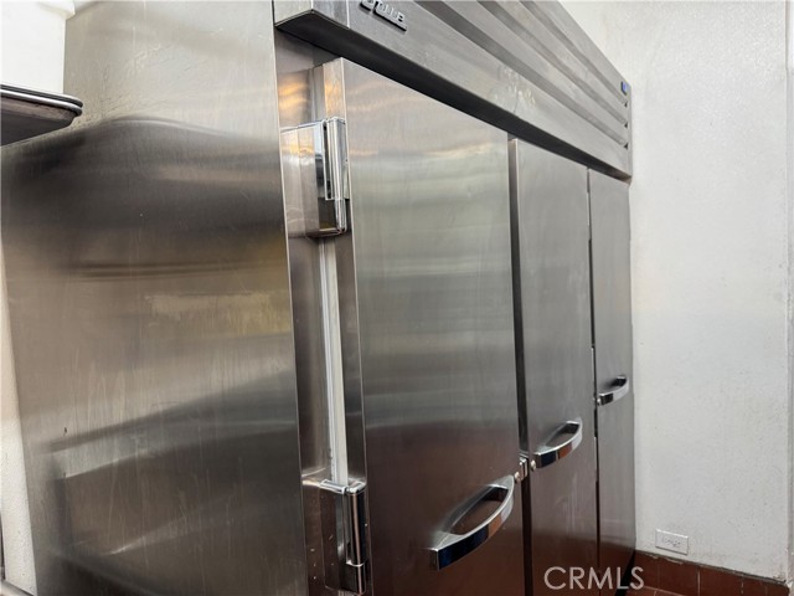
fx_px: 550
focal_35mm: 24
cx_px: 397
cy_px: 298
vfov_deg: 56.8
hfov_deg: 71.6
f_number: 1.78
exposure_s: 1/60
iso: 200
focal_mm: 6.76
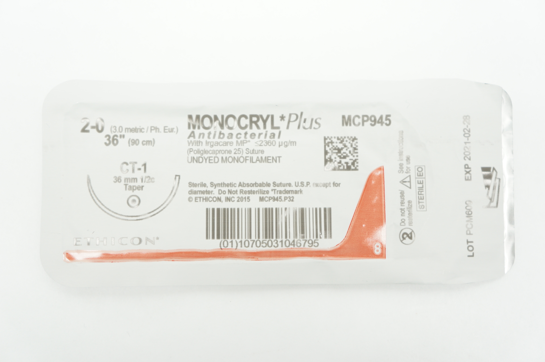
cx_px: 272
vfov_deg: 28.0
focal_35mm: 48
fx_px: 726
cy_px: 181
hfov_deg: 41.2
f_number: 4.5
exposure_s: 1/60
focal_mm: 32
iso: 400
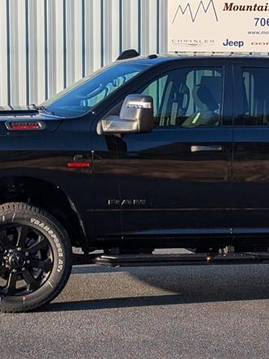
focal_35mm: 113
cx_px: 221
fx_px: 1171
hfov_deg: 13.0
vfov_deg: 17.4
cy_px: 196
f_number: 1.68
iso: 21
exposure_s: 1/769
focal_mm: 6.9
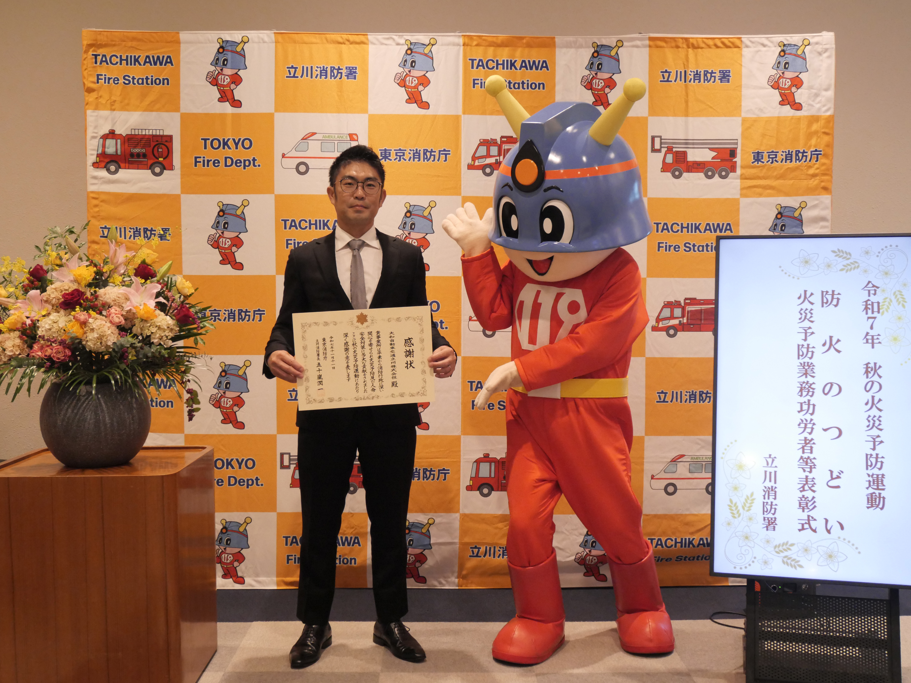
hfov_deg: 49.0
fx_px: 1000
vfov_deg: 37.7
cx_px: 456
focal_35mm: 38
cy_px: 342
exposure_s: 1/60
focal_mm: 19
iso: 2000
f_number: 4.3
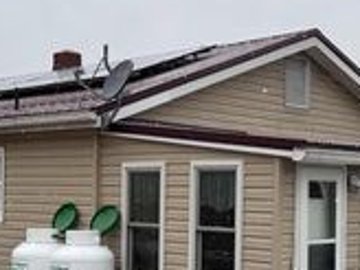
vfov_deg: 20.0
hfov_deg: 26.6
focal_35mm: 73
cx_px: 149
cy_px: 205
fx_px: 759
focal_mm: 6.76
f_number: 1.78
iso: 80
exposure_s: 1/730
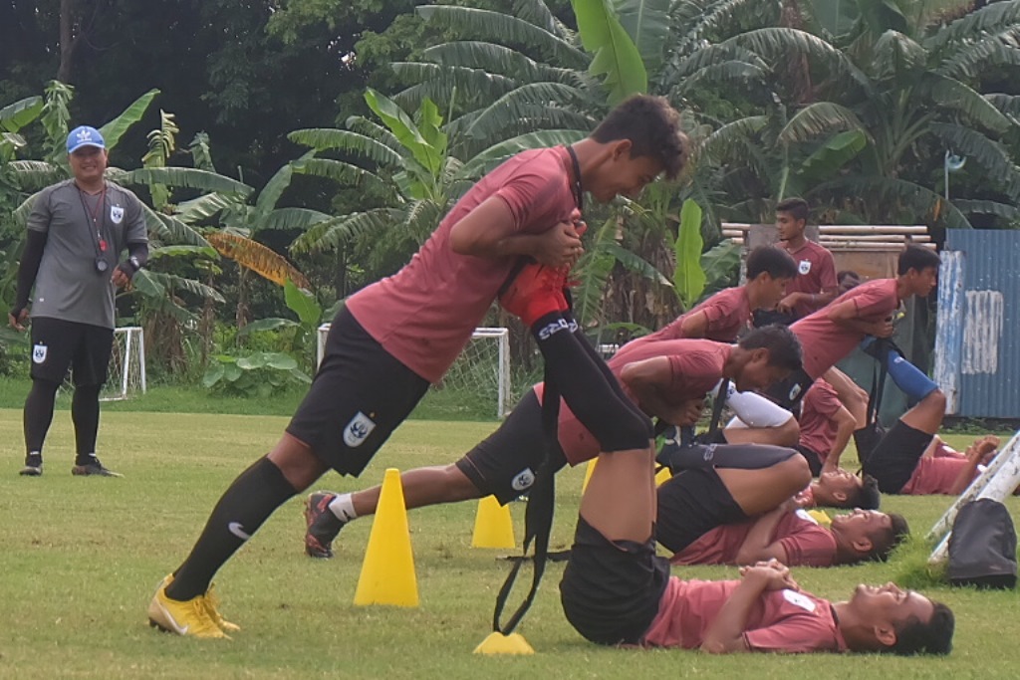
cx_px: 510
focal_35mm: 75
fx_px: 2125
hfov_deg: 27.0
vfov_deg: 18.2
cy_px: 340
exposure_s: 1/500
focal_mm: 50
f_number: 5.6
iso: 320
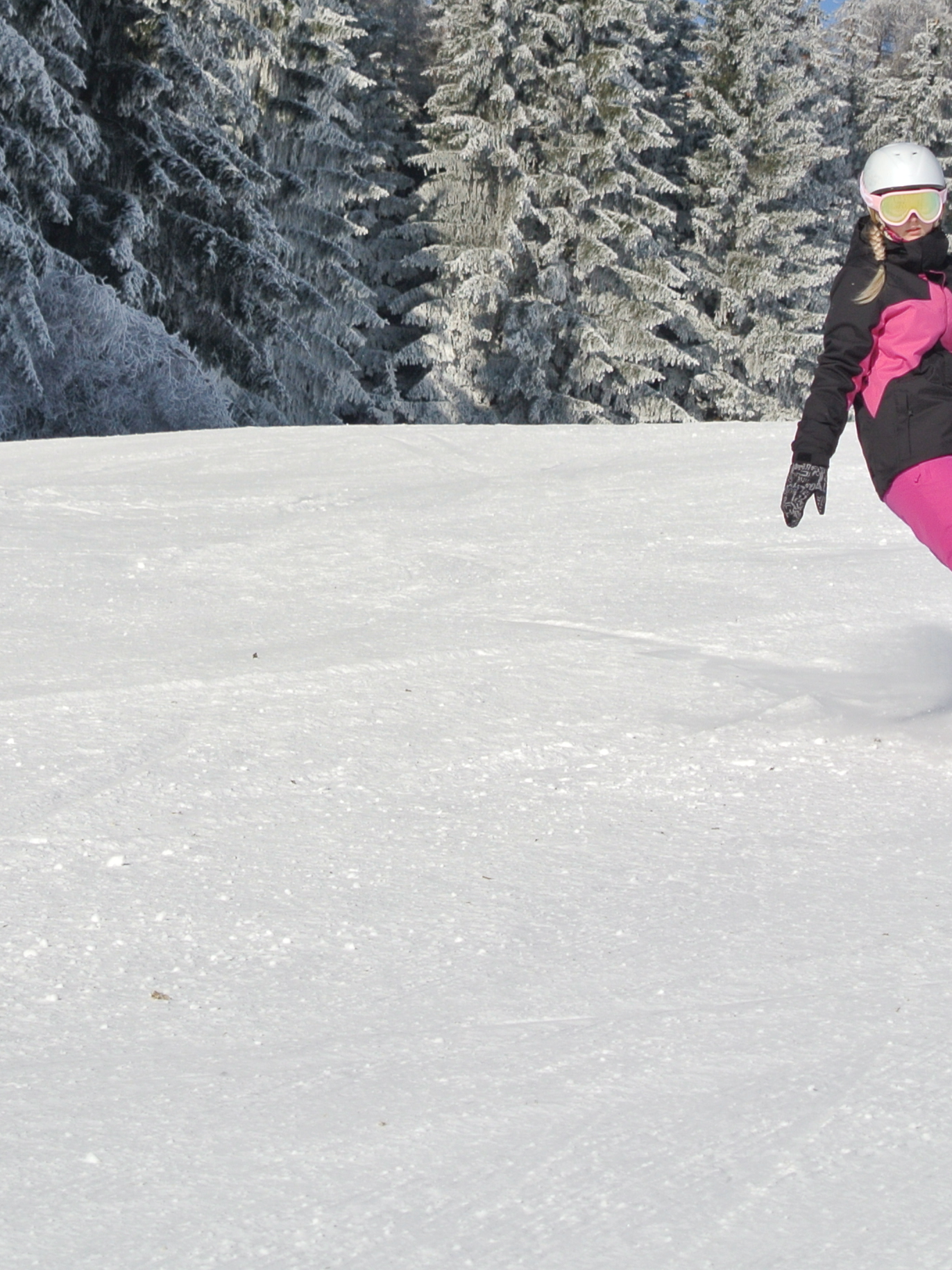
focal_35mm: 165
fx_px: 6052
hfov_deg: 9.0
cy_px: 498
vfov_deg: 12.0
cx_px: 404
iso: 100
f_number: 5.6
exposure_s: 1/800
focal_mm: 30
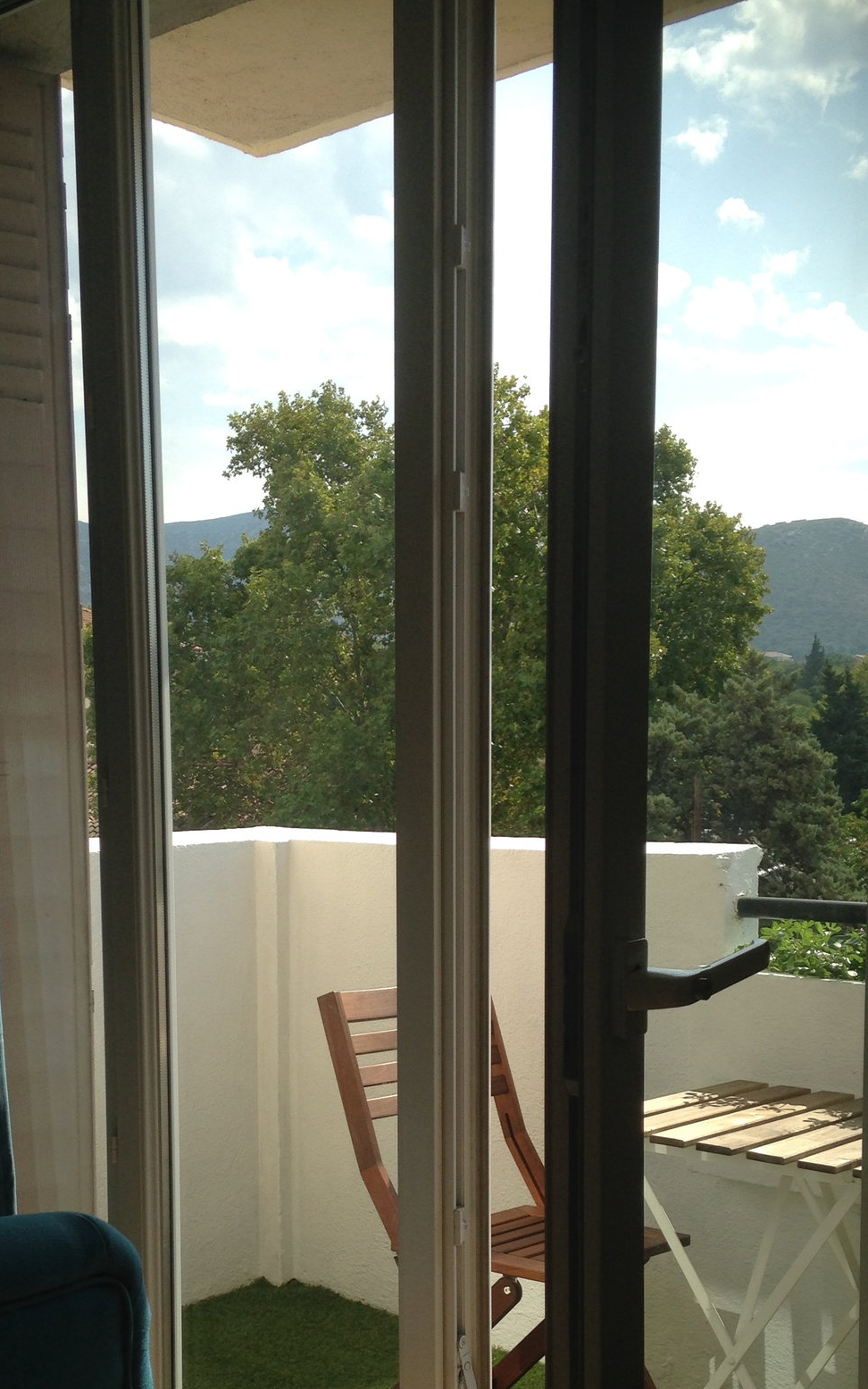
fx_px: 1817
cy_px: 936
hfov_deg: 26.8
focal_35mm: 48
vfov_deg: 41.3
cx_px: 367
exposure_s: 1/1106
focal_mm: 4.12
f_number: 2.4
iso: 50
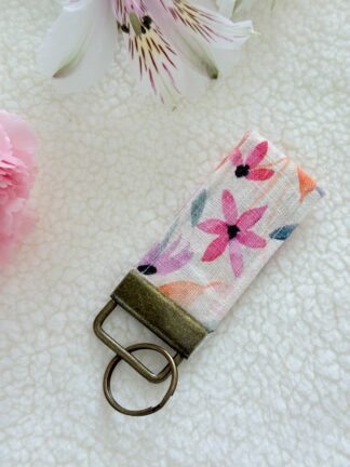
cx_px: 175
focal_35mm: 48
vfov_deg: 39.7
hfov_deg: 30.3
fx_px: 647
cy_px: 234
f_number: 1.78
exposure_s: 1/121
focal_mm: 6.76
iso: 80
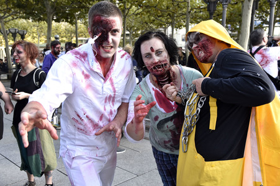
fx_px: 295
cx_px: 140
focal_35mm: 38
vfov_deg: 35.0
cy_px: 93
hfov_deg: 50.7
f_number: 6.3
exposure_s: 1/125
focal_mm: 38
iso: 400
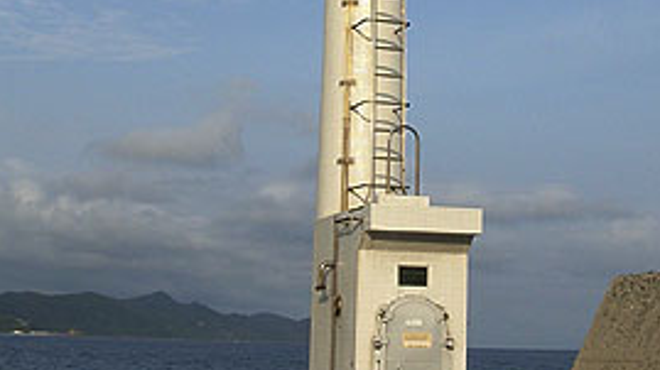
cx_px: 417
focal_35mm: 74
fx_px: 1294
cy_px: 93
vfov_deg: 16.2
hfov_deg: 28.5
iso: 100
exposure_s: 1/262
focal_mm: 5.8
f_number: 5.6
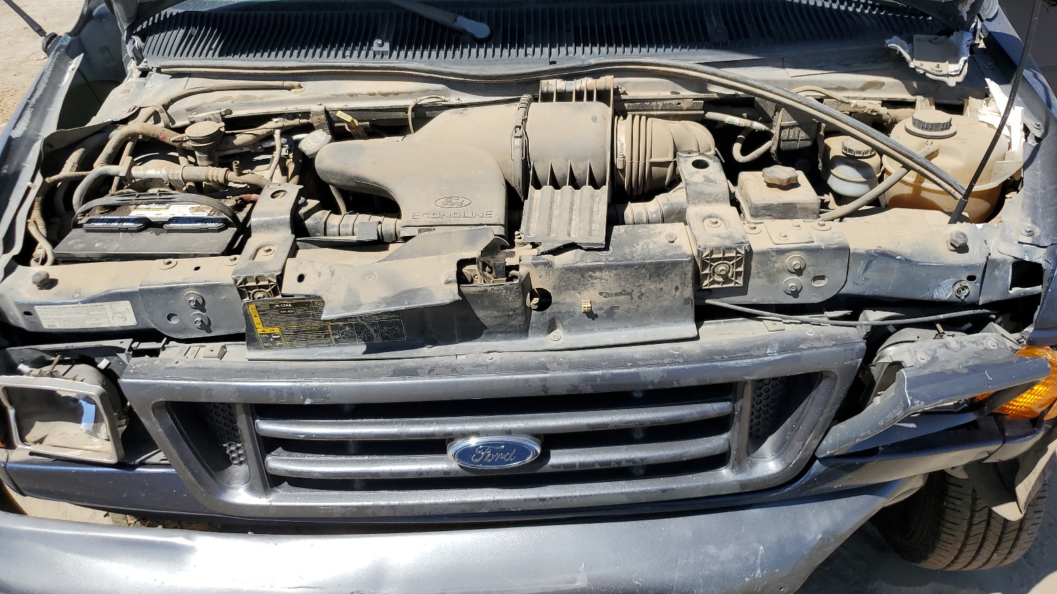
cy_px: 218
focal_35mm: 29
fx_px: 813
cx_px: 536
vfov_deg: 39.9
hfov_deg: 66.1
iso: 50
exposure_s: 1/3333
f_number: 1.5
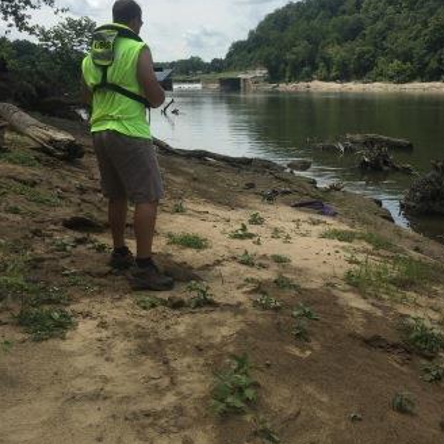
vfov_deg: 46.8
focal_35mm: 35
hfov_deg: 47.2
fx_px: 508
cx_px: 225
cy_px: 168
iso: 25
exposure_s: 1/1972
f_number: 2.2
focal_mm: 4.15
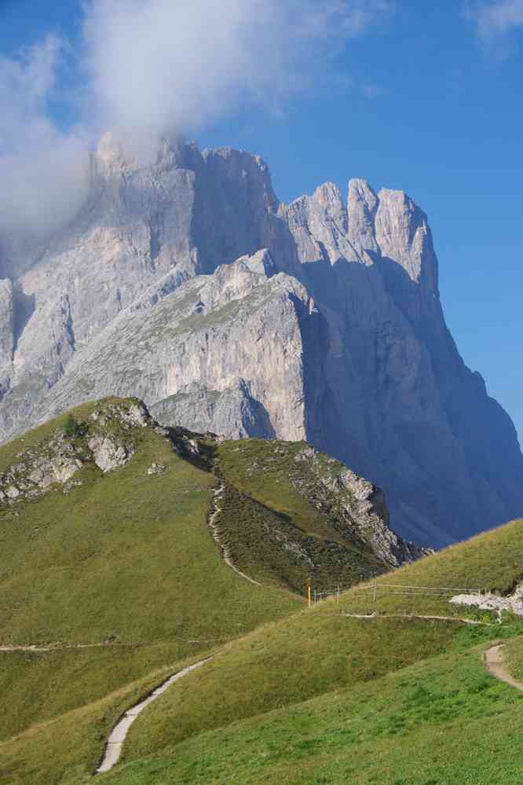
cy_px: 392
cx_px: 262
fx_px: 1144
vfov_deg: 37.9
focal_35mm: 52
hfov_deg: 25.8
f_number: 11
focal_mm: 35
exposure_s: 1/80
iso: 200
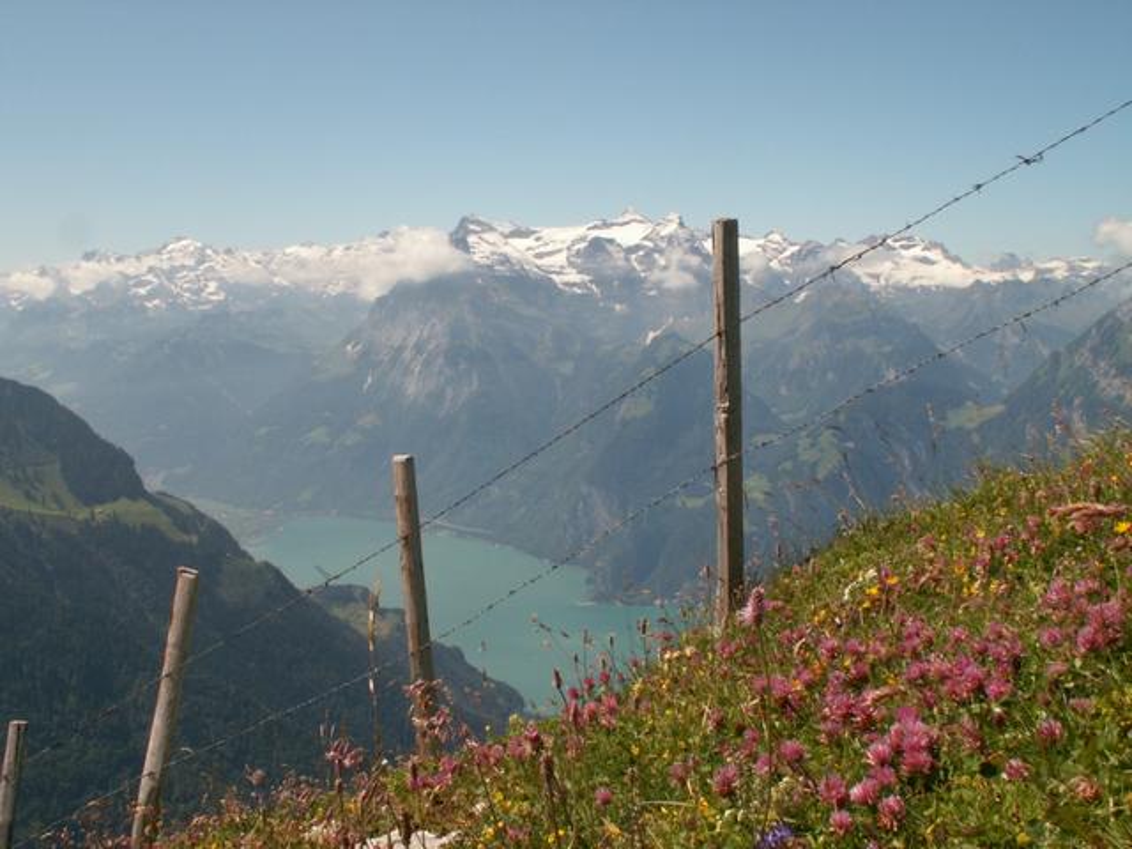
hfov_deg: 49.0
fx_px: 1243
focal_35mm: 38
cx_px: 566
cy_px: 424
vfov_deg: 37.7
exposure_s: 1/200
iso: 50
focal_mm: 6.23
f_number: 8
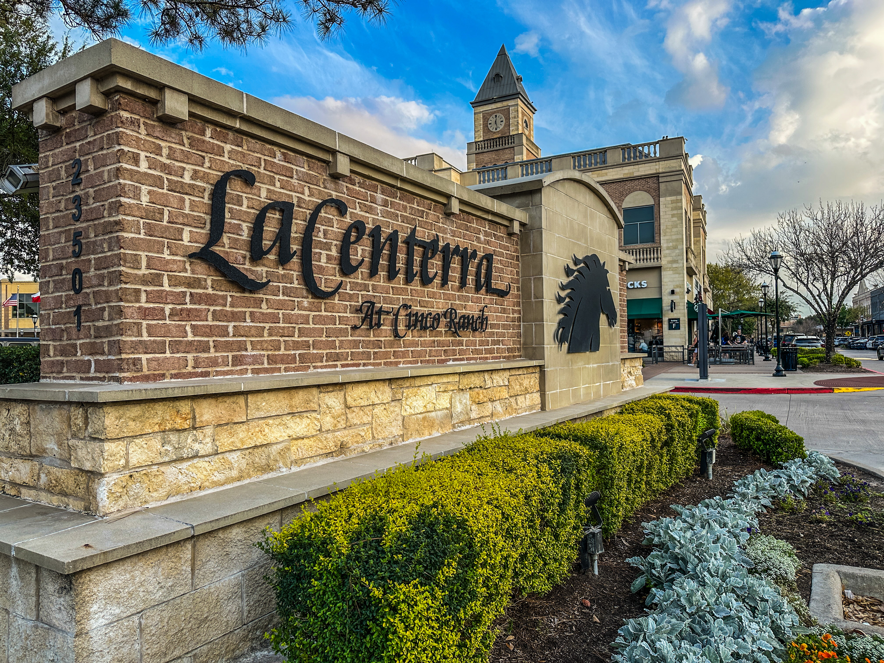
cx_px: 442
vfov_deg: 56.8
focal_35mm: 24
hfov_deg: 71.6
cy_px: 332
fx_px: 613
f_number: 1.8
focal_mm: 6.86
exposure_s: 1/1400
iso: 80
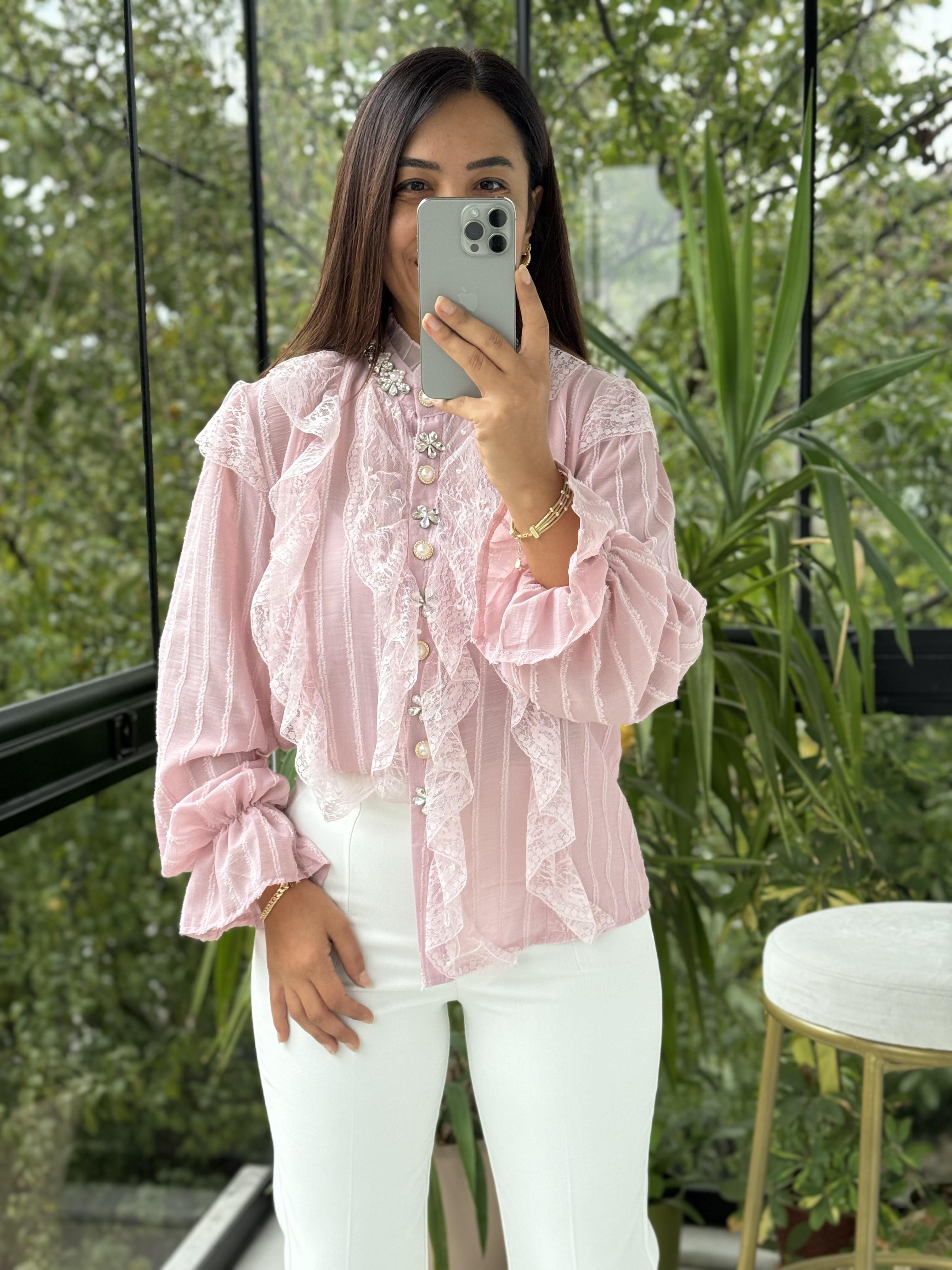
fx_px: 1760
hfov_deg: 30.3
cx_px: 476
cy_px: 635
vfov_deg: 39.7
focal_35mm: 48
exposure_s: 1/60
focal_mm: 6.76
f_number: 1.78
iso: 100
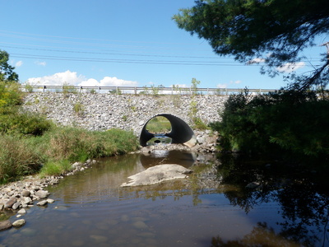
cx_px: 164
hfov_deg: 63.4
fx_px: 266
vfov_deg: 49.7
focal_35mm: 28
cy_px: 124
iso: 50
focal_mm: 5
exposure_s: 1/200
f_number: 5
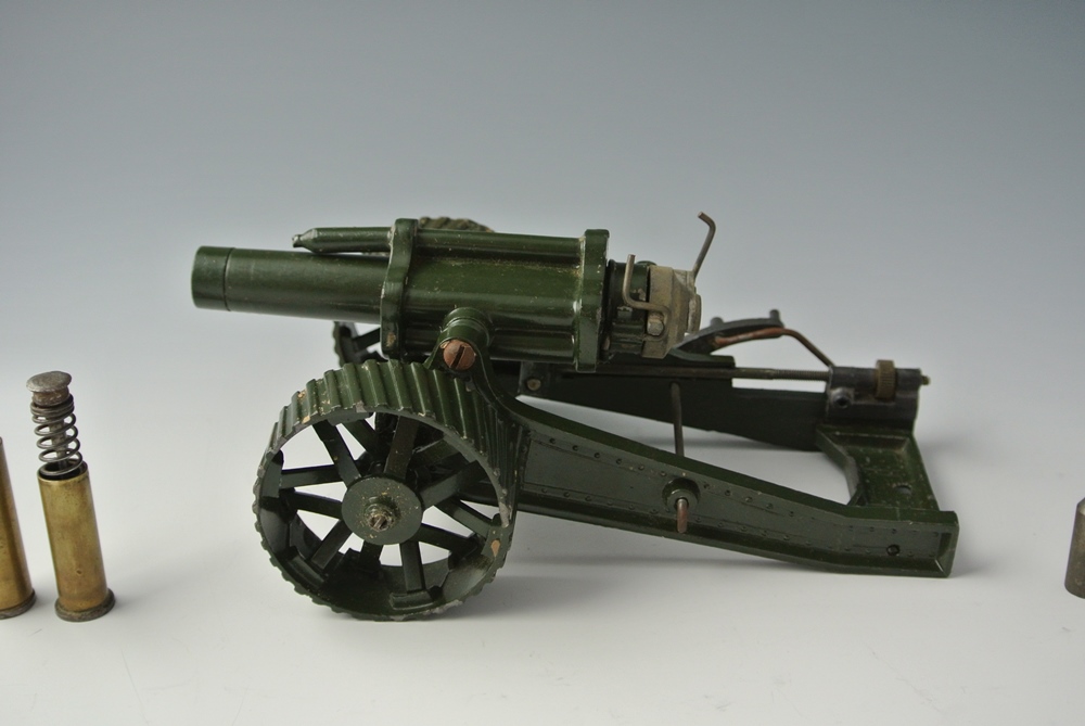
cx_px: 542
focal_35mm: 45
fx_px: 1358
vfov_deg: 29.9
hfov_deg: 43.6
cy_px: 363
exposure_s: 1/60
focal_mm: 16.9
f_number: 4.5
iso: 400
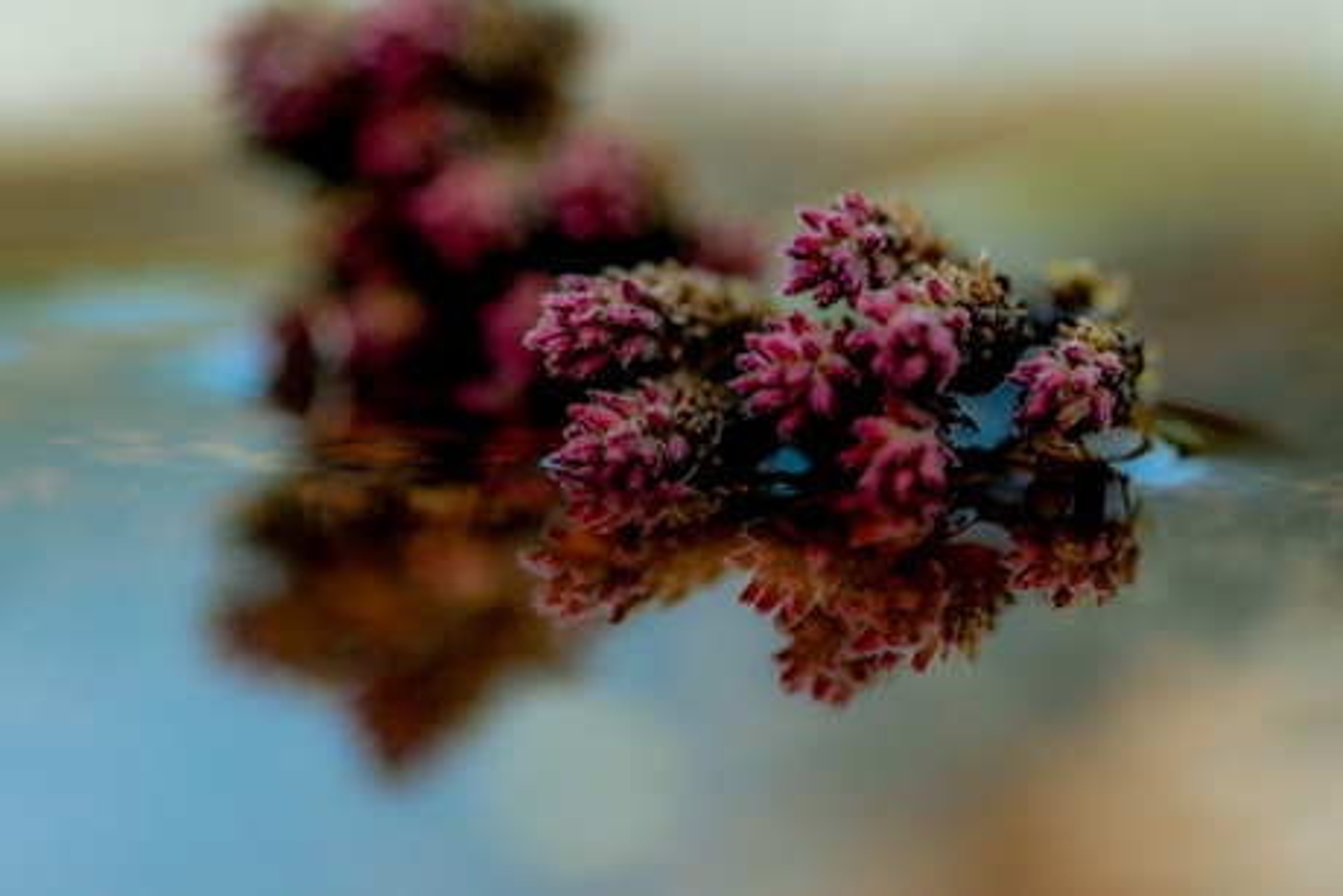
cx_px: 672
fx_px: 5877
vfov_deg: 8.7
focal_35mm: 158
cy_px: 448
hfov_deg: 13.0
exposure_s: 1/125
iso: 3600
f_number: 2.8
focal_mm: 105
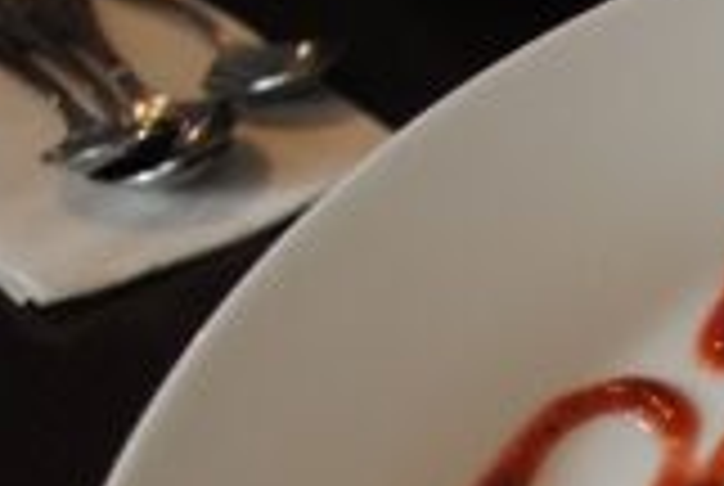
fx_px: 2216
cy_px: 745
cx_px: 1250
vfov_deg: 11.9
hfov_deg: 16.1
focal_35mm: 110
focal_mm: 20
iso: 400
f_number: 3.8
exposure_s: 1/50
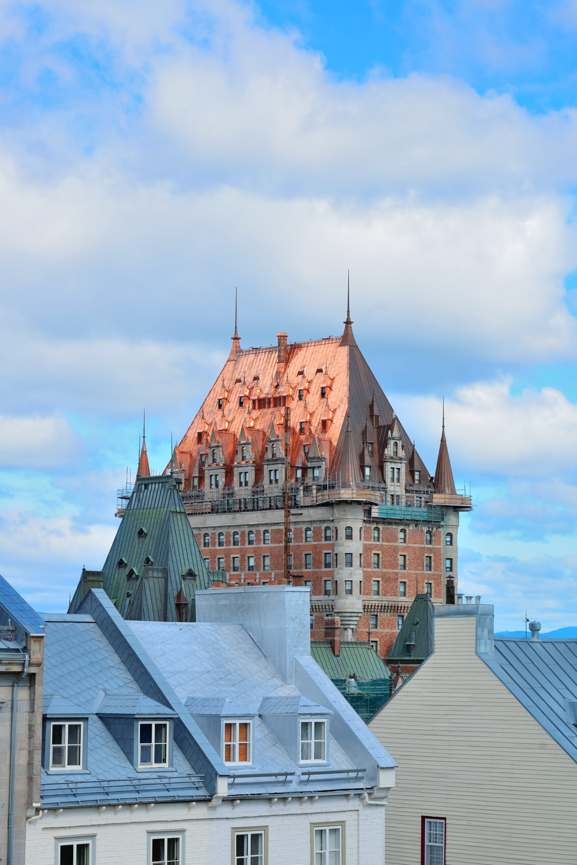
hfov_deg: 14.0
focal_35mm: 98
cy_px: 432
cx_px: 288
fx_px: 2355
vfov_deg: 20.8
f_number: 8
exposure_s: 1/160
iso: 100
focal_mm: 98
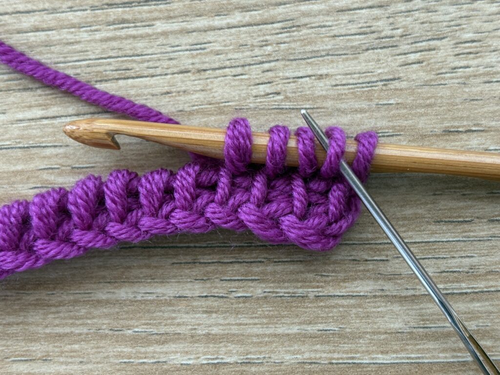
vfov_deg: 28.0
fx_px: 751
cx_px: 250
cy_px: 188
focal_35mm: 52
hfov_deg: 36.8
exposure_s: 1/58
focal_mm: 5.96
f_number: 1.6
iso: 160
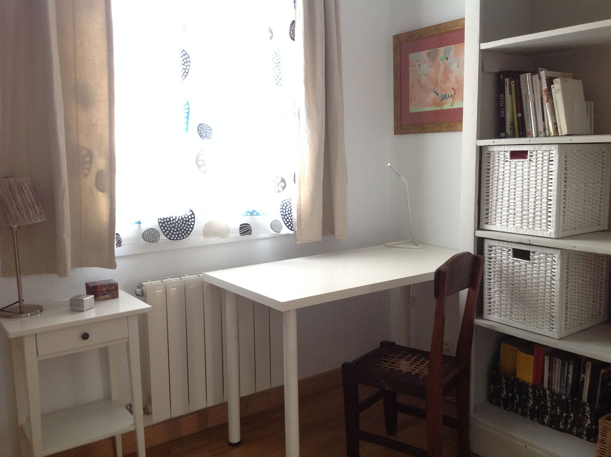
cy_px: 228
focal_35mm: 35
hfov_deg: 52.7
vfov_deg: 40.6
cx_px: 306
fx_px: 617
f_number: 2.4
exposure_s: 1/15
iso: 100
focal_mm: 4.28
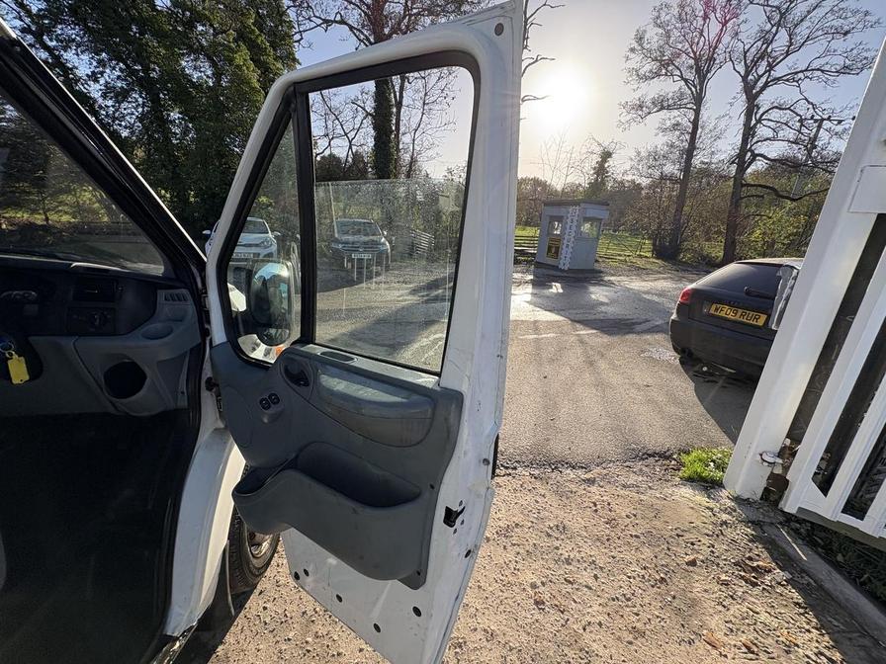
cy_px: 332
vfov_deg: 85.7
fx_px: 358
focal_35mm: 14
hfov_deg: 102.1
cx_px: 443
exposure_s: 1/734
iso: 40
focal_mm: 2.22
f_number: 2.2
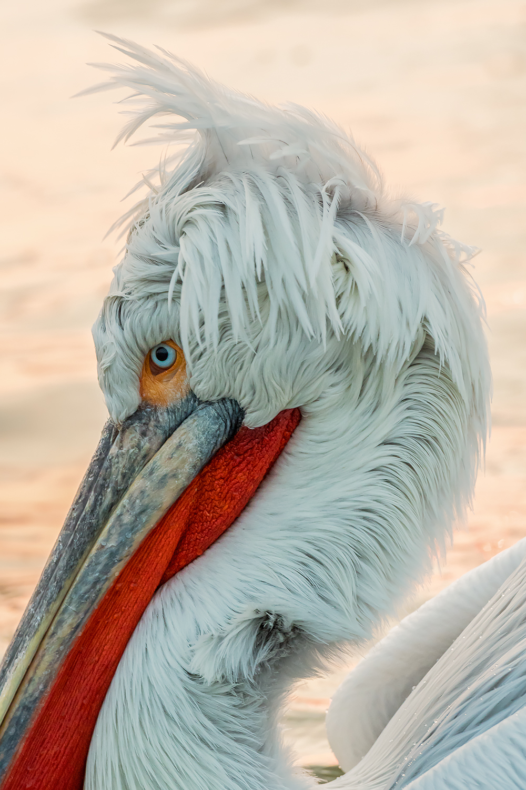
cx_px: 263
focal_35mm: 300
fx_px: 6574
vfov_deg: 6.9
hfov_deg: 4.6
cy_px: 395
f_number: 7.1
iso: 1400
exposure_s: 1/320
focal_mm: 200
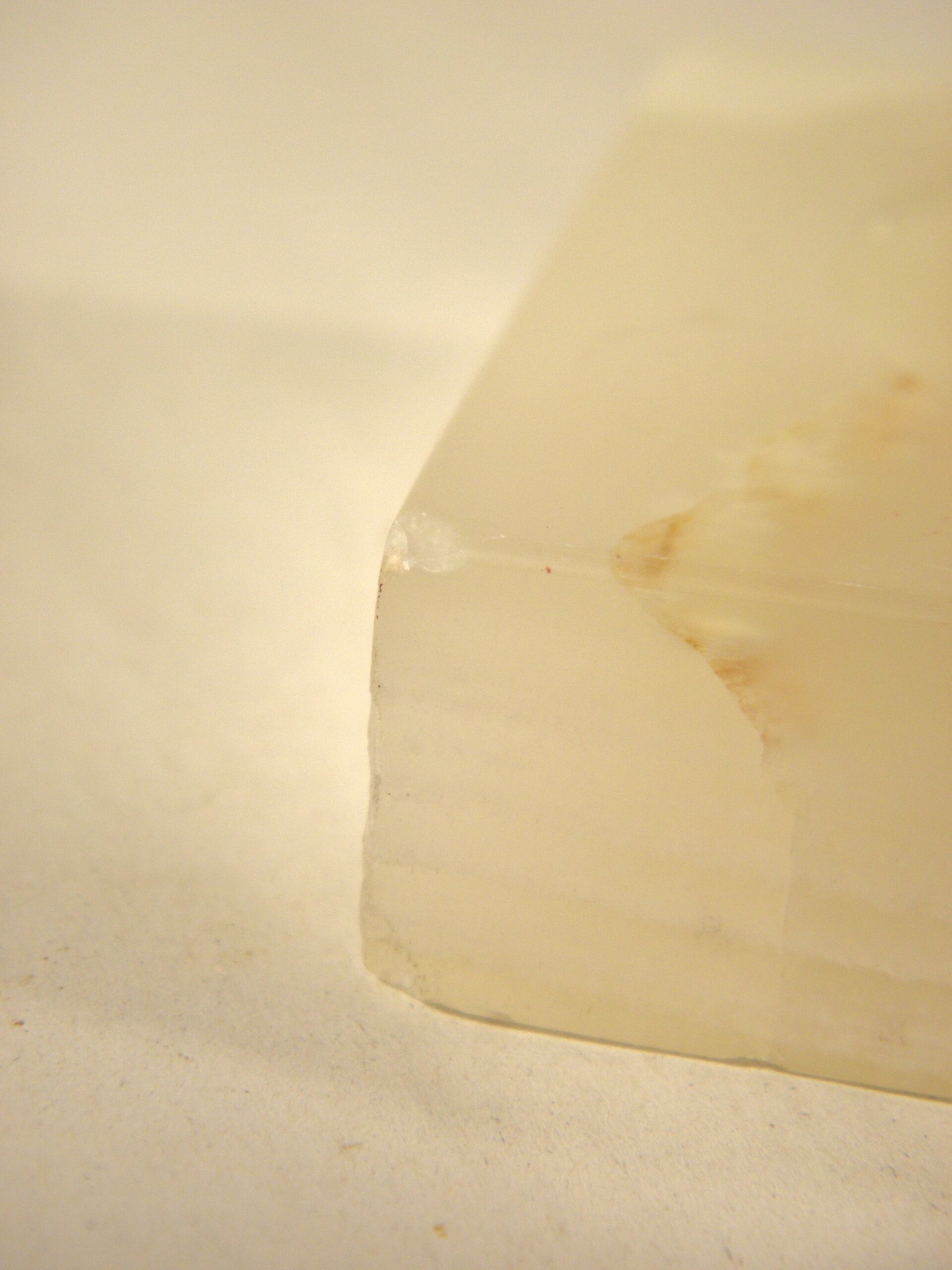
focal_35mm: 80
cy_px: 635
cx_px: 476
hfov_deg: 18.4
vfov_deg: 24.4
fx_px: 2934
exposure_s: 1/50
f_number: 4.4
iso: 125
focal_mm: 14.3
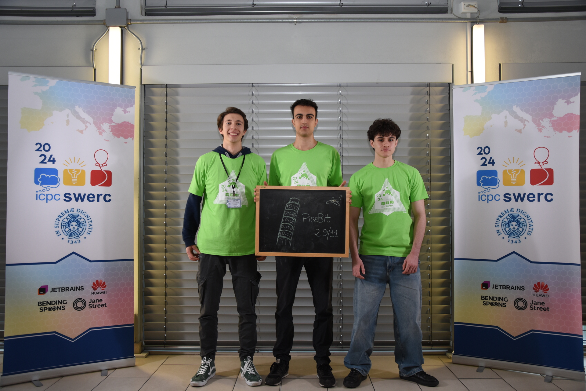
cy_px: 196
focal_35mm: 33
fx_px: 537
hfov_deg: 57.2
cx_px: 293
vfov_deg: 40.0
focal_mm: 22
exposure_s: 1/80
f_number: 3.8
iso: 400
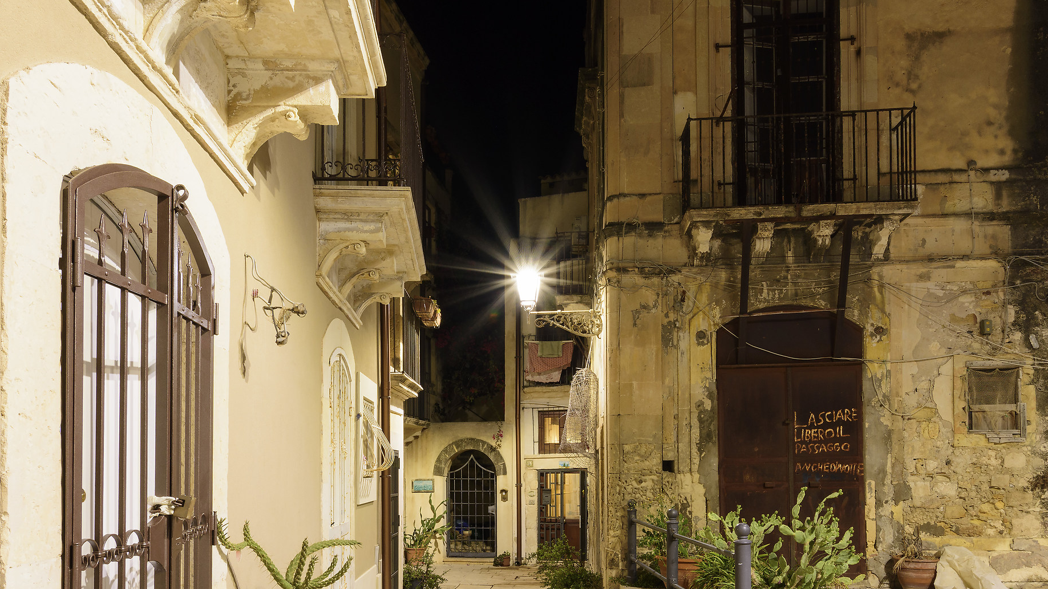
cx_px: 398
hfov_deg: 69.5
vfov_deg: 42.9
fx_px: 741
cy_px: 375
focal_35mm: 27
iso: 100
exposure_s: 5
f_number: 11
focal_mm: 13
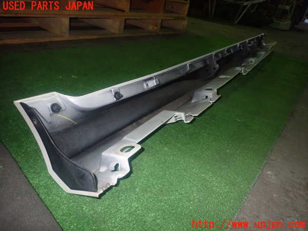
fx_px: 222
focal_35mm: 25
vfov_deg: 54.9
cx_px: 154
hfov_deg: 69.4
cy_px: 116
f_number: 5.6
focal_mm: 4.5
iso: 800
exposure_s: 1/30
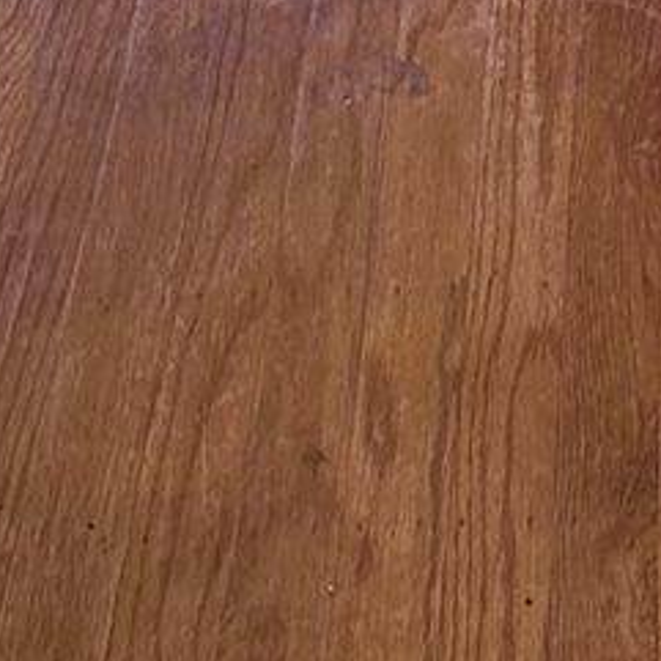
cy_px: -1769
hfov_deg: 8.5
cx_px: 880
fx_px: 4386
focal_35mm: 203
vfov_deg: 7.0
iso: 80
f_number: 1.78
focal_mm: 6.86
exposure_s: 1/442
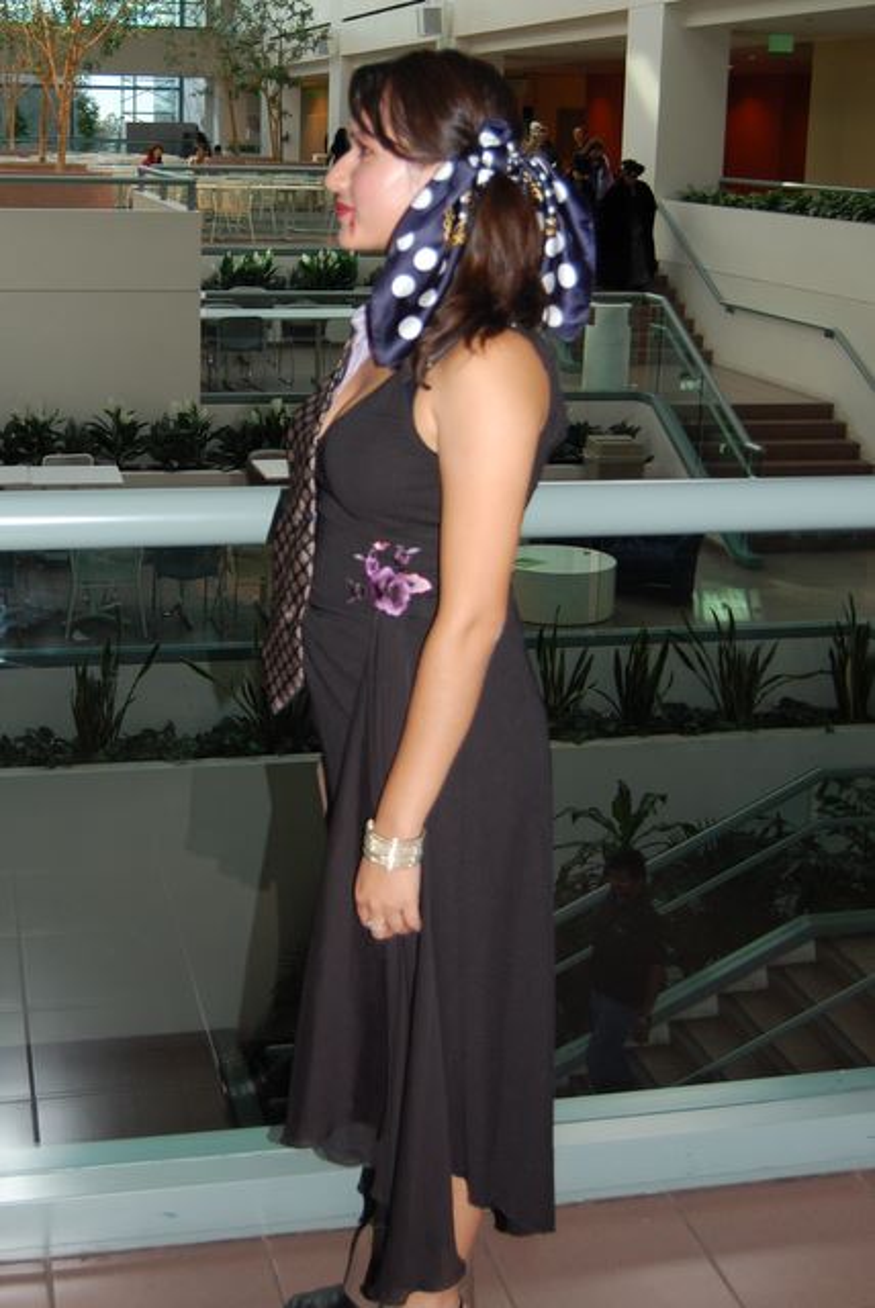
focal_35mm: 39
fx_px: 1419
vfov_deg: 49.5
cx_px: 438
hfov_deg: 34.3
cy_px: 654
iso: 400
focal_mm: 26
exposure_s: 1/60
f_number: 4
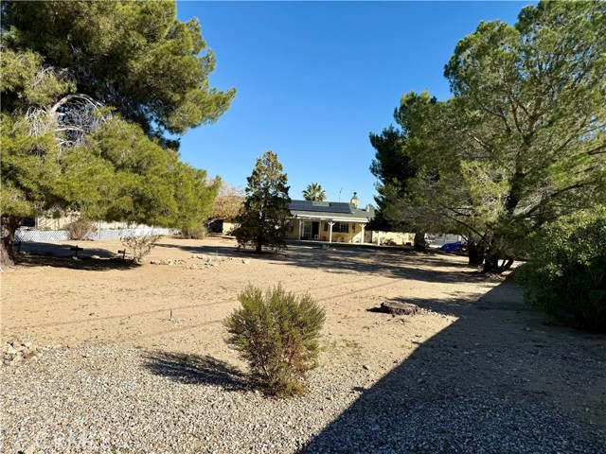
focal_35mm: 24
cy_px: 227
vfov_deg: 56.8
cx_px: 303
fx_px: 420
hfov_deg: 71.6
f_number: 1.78
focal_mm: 6.76
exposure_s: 1/5319
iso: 80
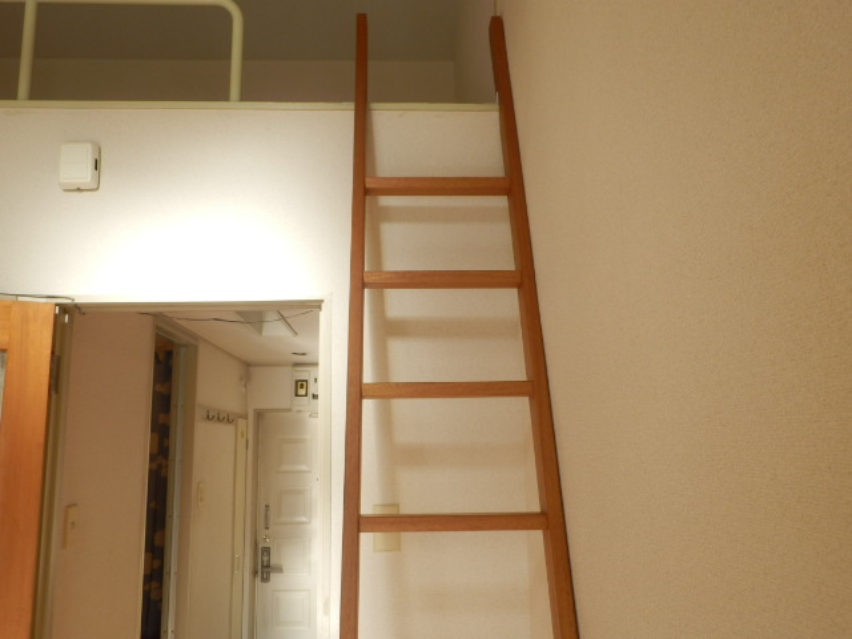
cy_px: 320
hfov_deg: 55.4
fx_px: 812
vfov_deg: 42.9
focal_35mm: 33
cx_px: 426
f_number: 3.7
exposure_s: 1/60
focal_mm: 5.9
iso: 80
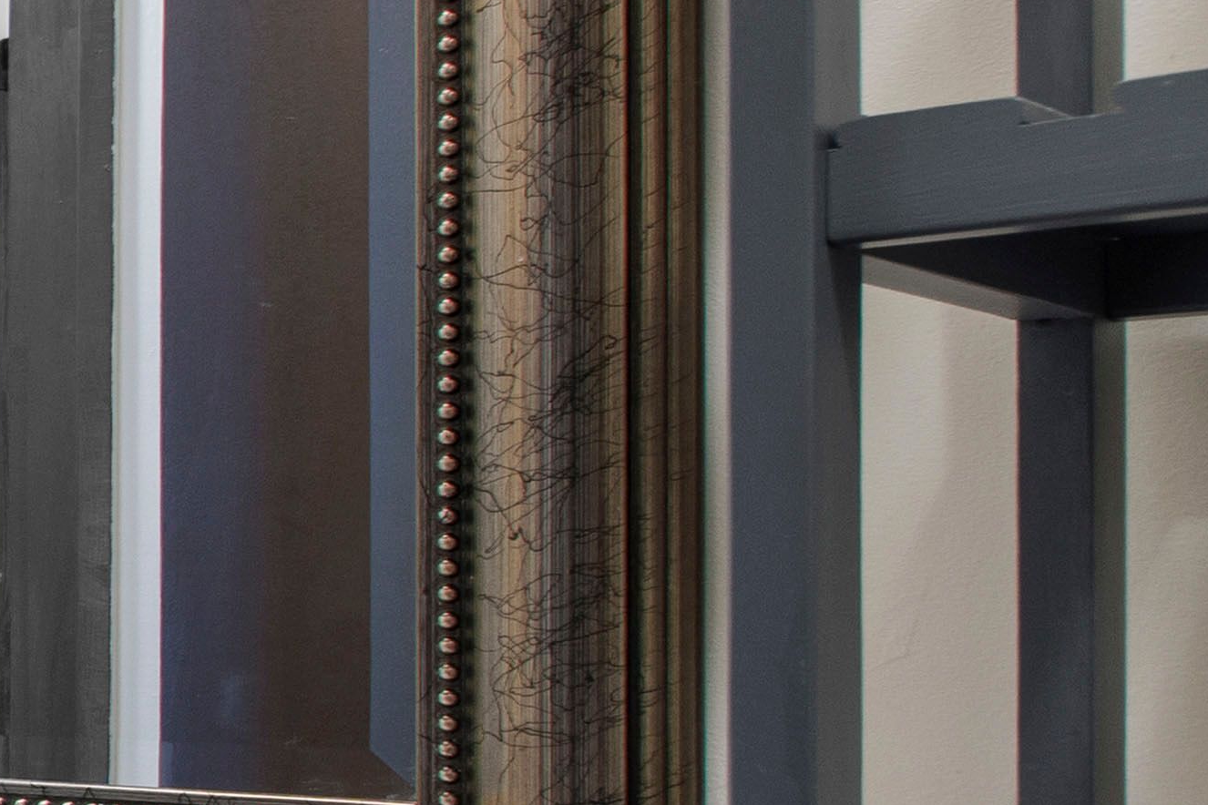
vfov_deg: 21.4
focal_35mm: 63
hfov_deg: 18.1
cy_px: 568
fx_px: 2114
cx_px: -1325
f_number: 8
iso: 100
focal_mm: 10
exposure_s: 2
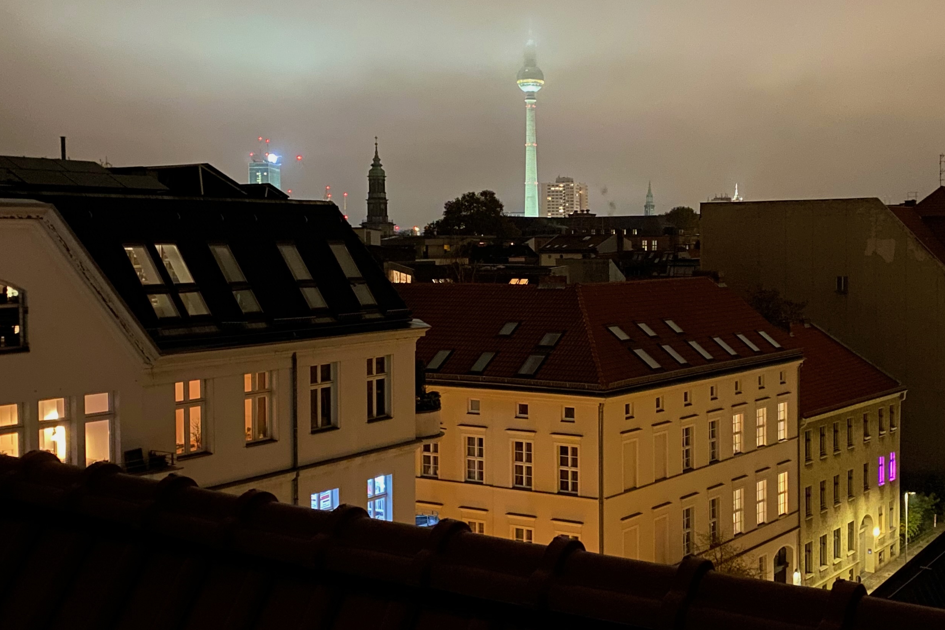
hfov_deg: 44.2
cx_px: 589
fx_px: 1155
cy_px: 289
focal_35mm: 44
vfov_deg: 30.5
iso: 640
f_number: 1.8
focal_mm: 4.25
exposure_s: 1/4
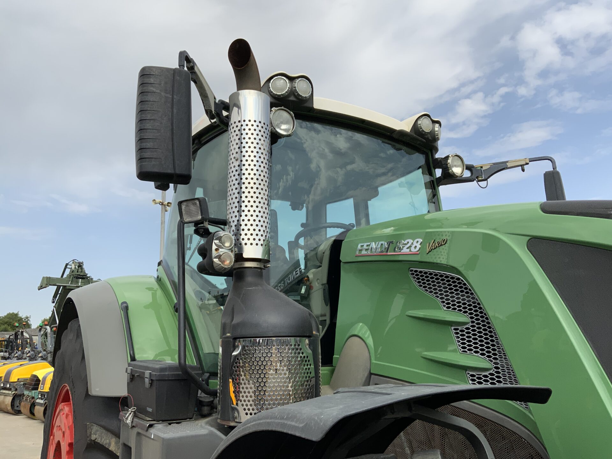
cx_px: 306
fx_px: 513
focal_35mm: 29
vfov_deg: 48.2
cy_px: 230
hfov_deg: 61.7
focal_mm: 3
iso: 16
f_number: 1.8
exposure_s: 1/1786
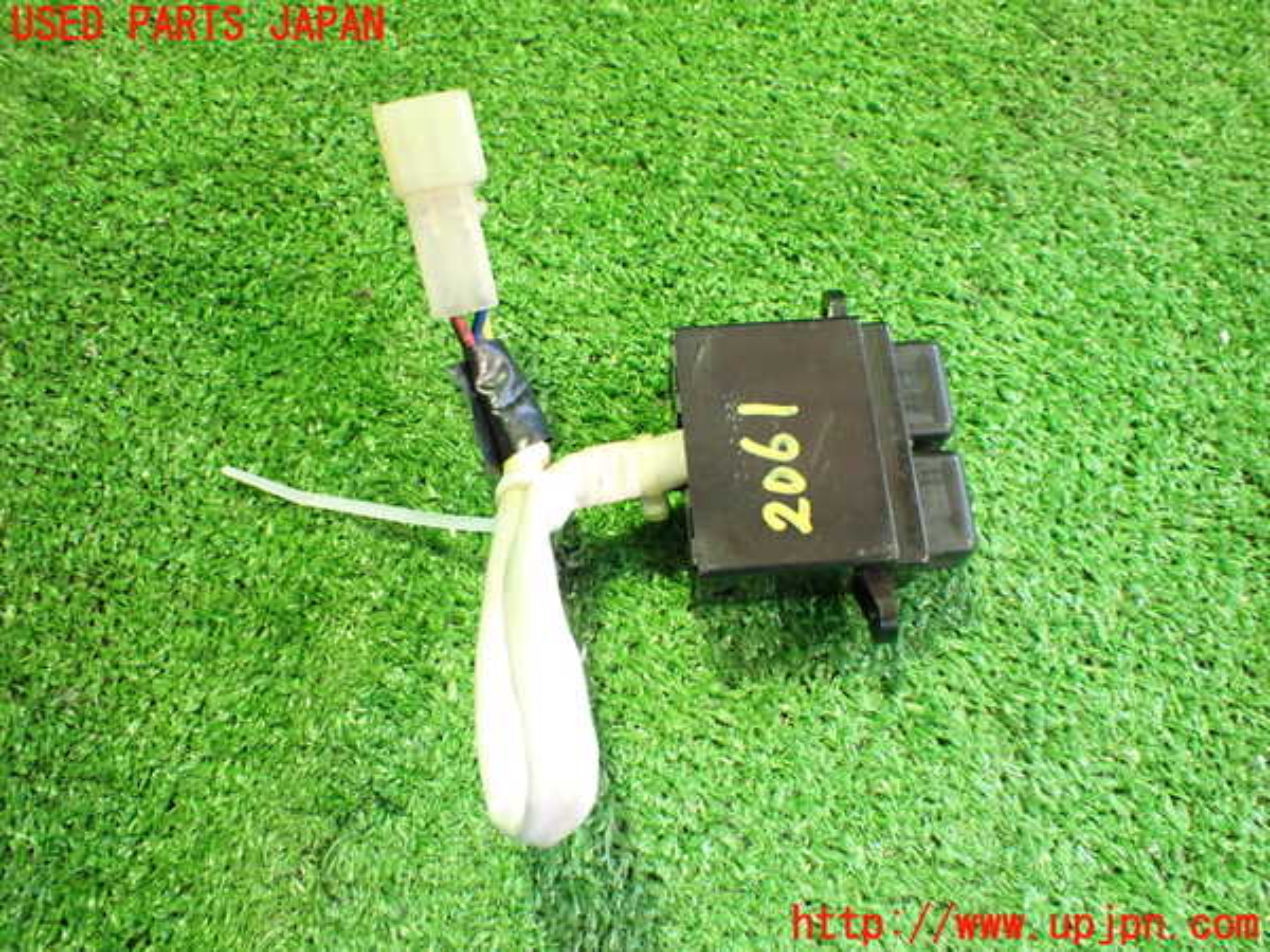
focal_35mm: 30
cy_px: 476
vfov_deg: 46.8
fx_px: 1101
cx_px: 635
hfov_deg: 60.0
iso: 1000
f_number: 2.3
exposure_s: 1/30
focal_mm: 5.4
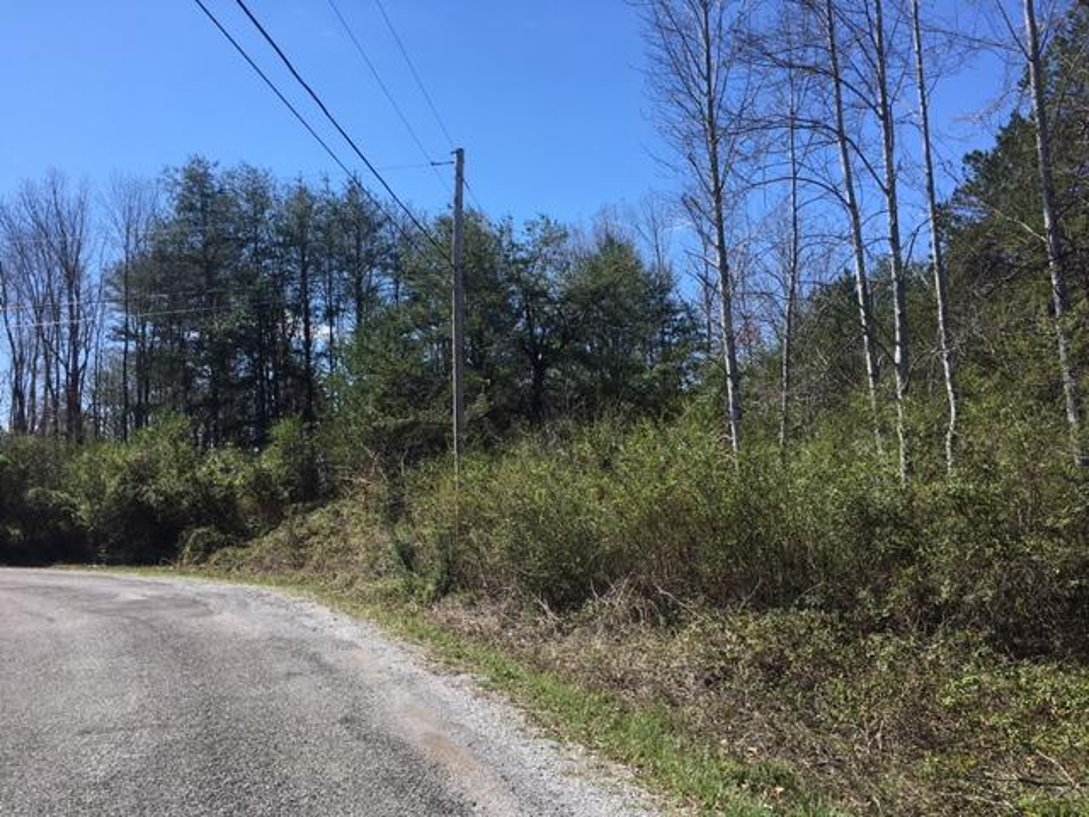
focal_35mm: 29
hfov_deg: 61.7
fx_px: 912
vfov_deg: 48.2
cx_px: 544
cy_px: 408
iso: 25
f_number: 2.2
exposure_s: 1/974
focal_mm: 4.15
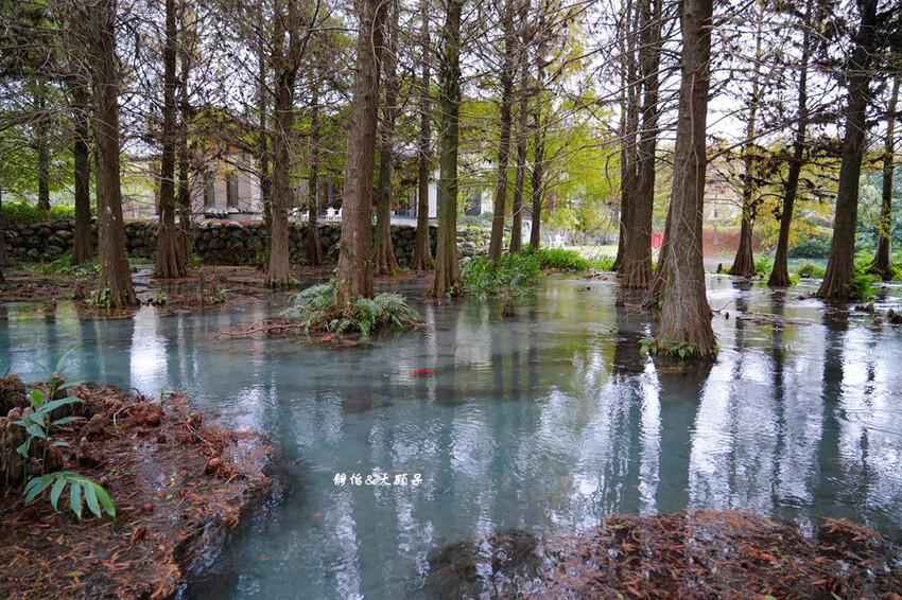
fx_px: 601
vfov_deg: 53.1
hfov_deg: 73.8
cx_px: 451
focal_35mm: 24
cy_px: 300
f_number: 4
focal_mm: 24
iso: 400
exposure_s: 1/30
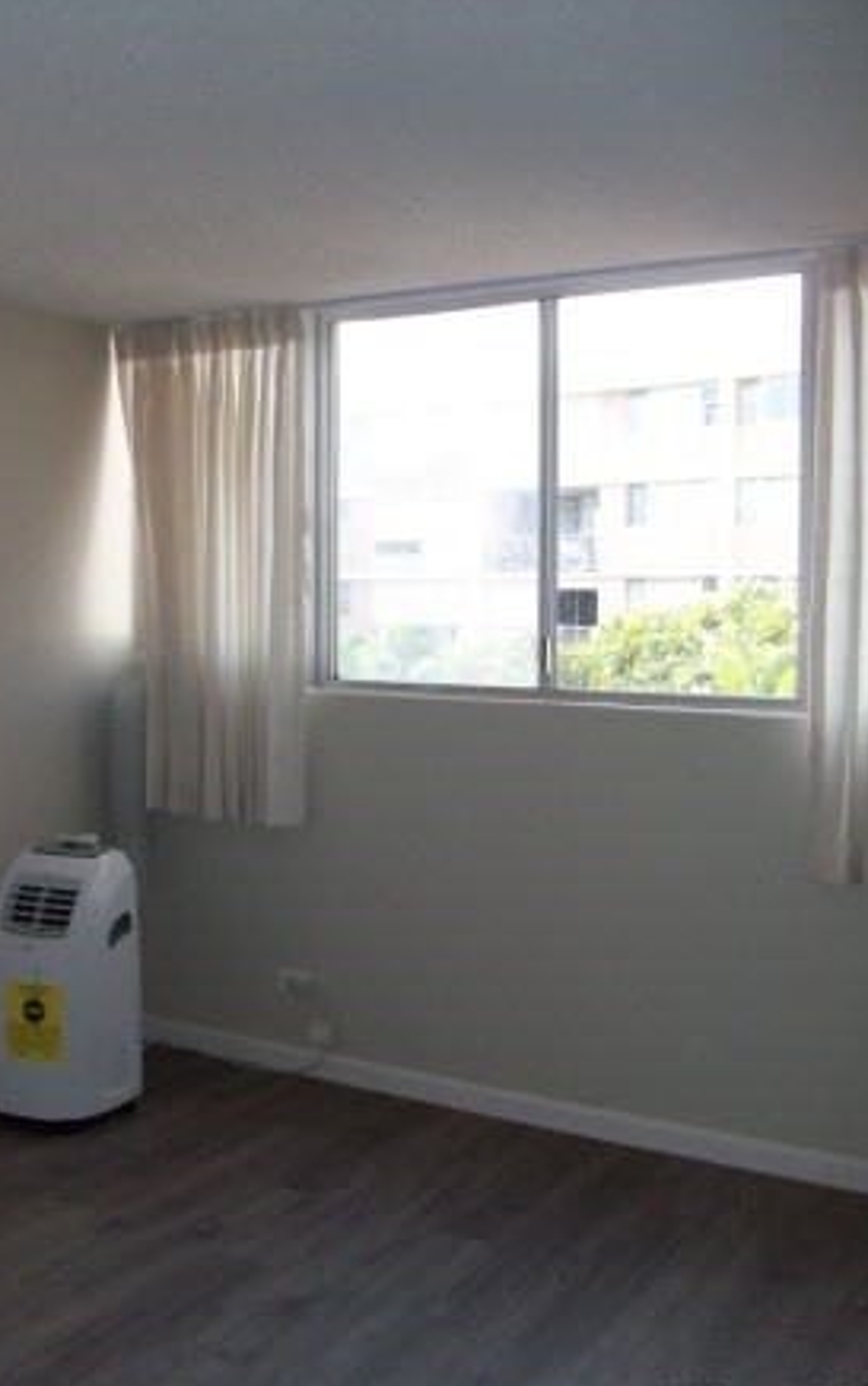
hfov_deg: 34.4
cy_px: 706
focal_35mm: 37
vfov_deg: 52.7
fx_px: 1399
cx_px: 350
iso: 99
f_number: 2.8
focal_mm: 5.7
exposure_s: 1/128
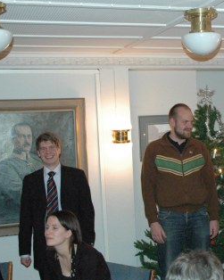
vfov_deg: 26.1
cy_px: 157
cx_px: 221
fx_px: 604
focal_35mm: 73
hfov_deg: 20.4
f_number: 5
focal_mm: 27
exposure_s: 1/60
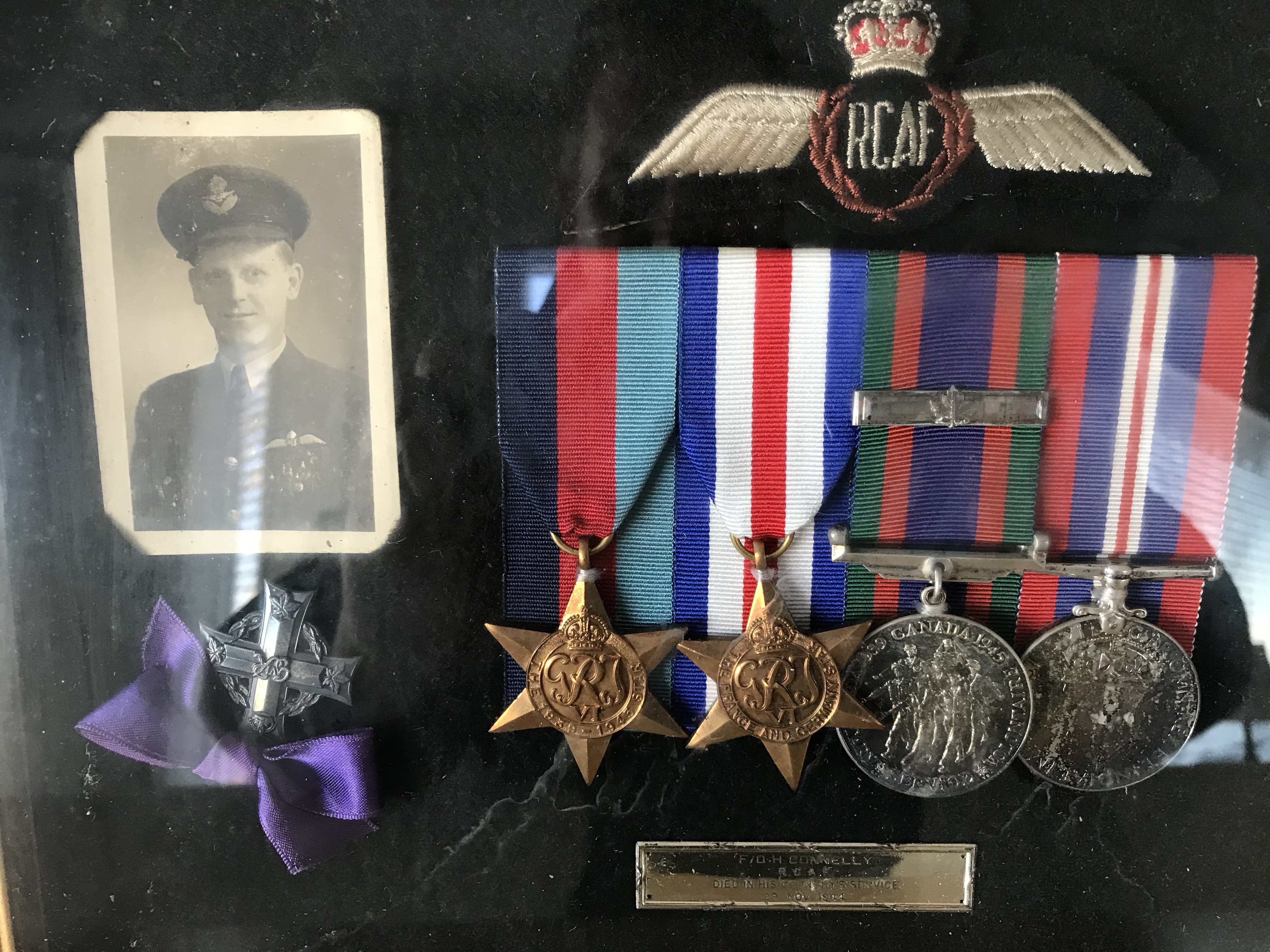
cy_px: 476
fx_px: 1027
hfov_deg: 63.4
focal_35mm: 28
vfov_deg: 49.7
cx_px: 635
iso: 32
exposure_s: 1/30
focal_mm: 3.99
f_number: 1.8
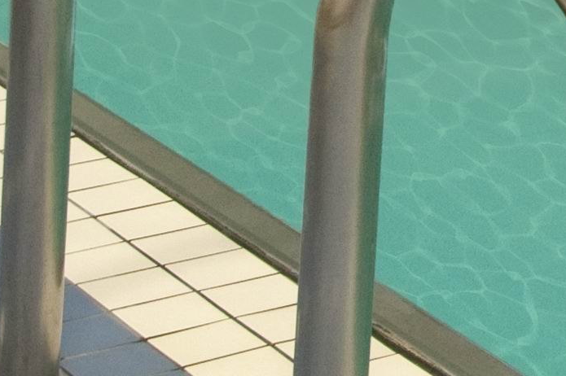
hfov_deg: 8.7
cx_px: 1151
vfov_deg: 5.8
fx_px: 3487
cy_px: -666
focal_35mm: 222
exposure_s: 1/3
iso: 400
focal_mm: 24
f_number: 11
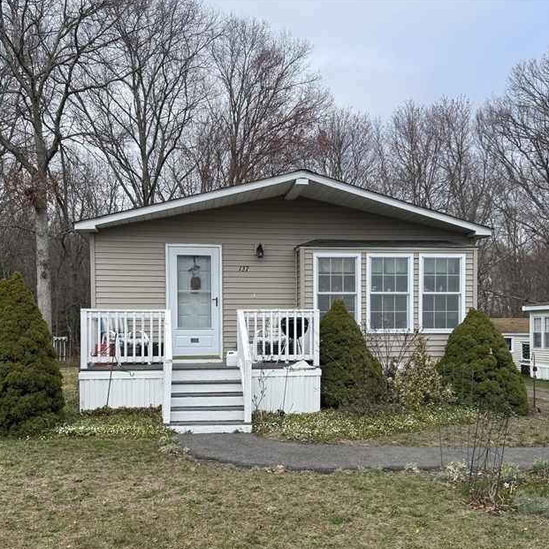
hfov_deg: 47.2
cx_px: 264
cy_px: 334
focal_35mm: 35
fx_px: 628
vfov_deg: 46.9
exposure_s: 1/3597
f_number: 1.78
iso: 80
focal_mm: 6.76
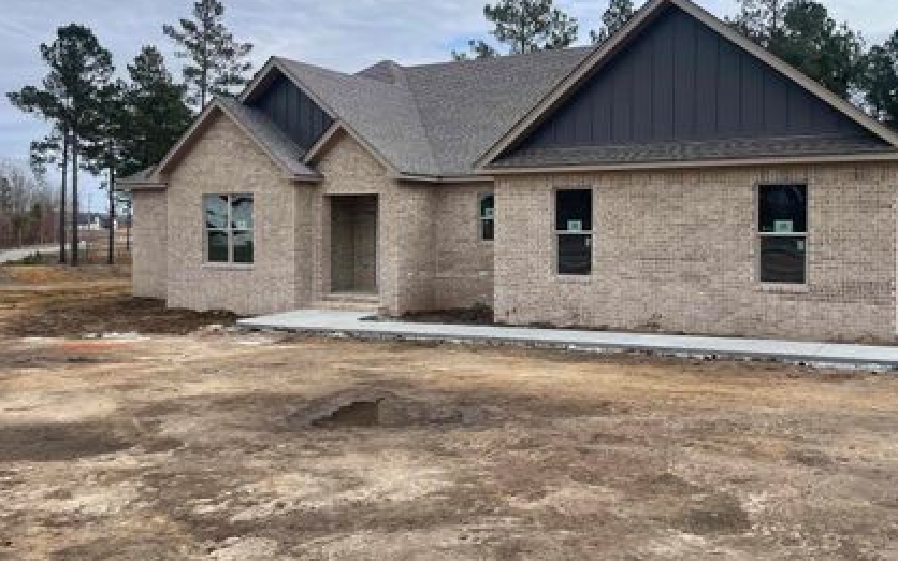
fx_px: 807
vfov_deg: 38.3
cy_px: 250
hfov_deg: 57.8
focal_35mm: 33
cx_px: 533
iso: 32
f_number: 1.6
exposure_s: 1/3205
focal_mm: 4.2
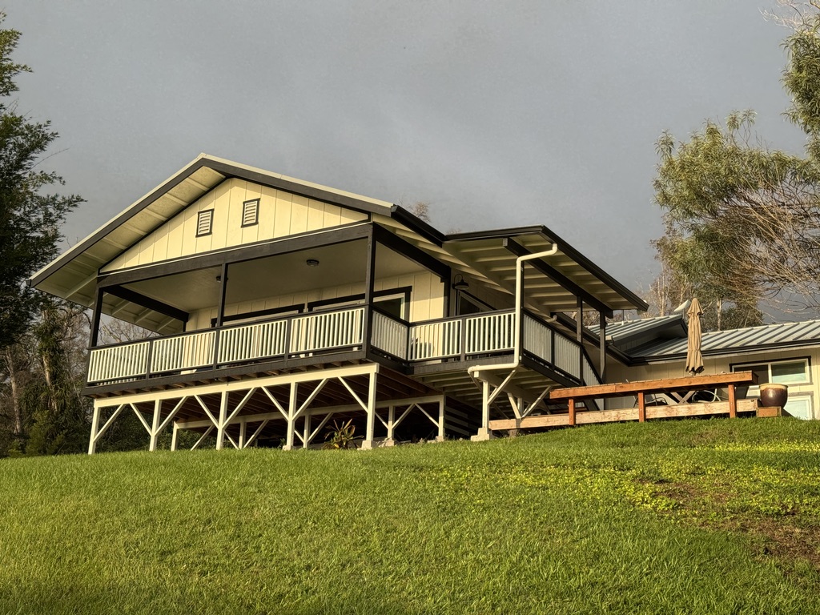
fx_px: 1137
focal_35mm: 48
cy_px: 308
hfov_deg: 39.7
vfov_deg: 30.3
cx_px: 410
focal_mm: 6.76
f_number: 1.78
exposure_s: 1/2110
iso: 64
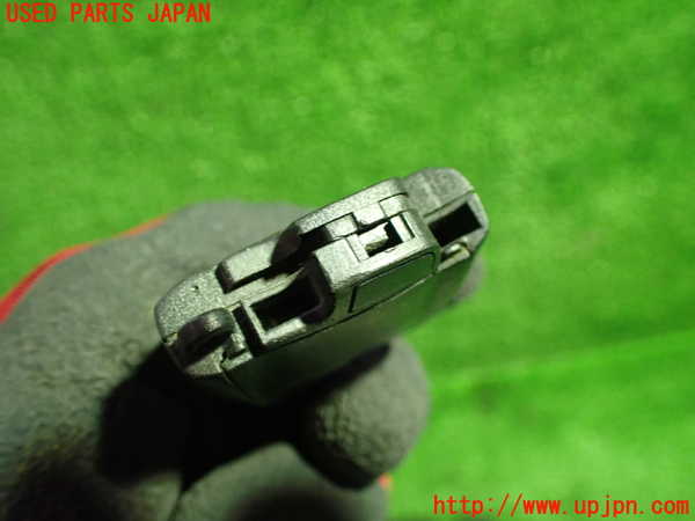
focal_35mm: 30
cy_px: 260
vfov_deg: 46.8
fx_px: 602
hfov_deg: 60.0
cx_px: 348
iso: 800
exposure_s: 1/50
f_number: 2.3
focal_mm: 5.4
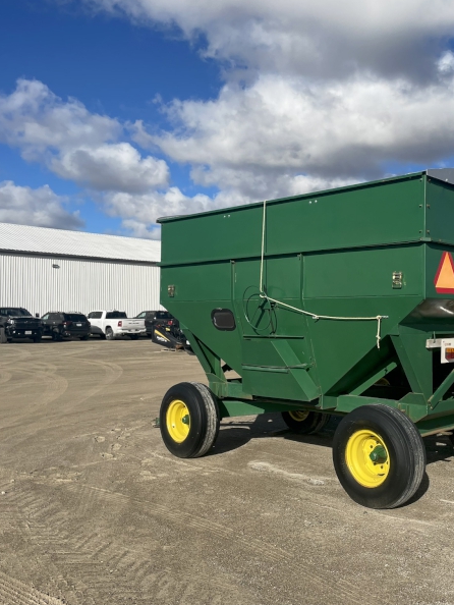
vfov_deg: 52.6
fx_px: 612
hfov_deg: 39.5
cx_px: 347
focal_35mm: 35
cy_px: 300
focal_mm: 4.2
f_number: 1.6
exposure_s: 1/5556
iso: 32
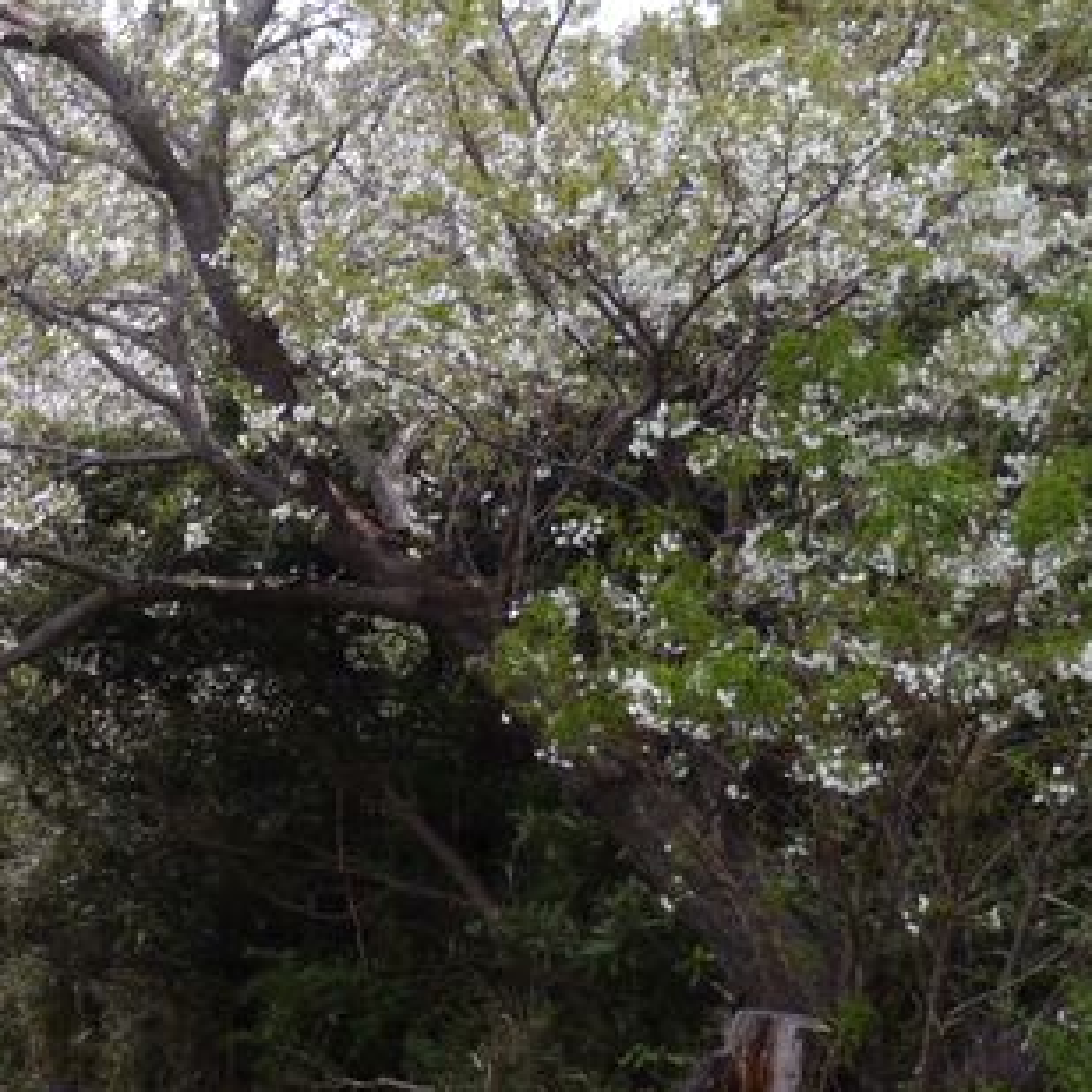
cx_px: -120
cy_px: 972
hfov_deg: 15.1
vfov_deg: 15.4
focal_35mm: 112
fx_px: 3997
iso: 80
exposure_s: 1/125
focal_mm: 8.8
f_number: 4.9
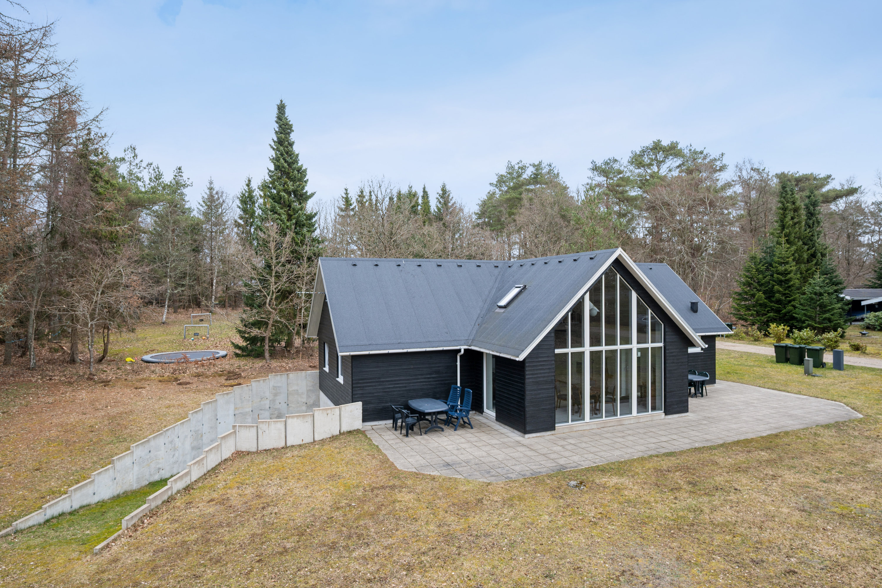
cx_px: 441
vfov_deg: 63.2
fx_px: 478
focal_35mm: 20
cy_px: 294
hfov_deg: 85.4
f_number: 8
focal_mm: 19.5
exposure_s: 1/125
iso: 200
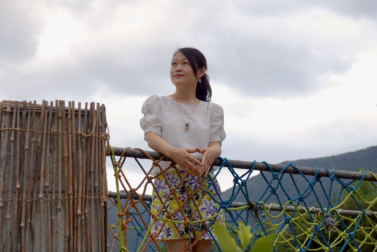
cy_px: 126
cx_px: 188
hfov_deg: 33.9
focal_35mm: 59
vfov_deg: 23.0
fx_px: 618
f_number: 2.8
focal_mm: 21.59
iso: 125
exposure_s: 1/125
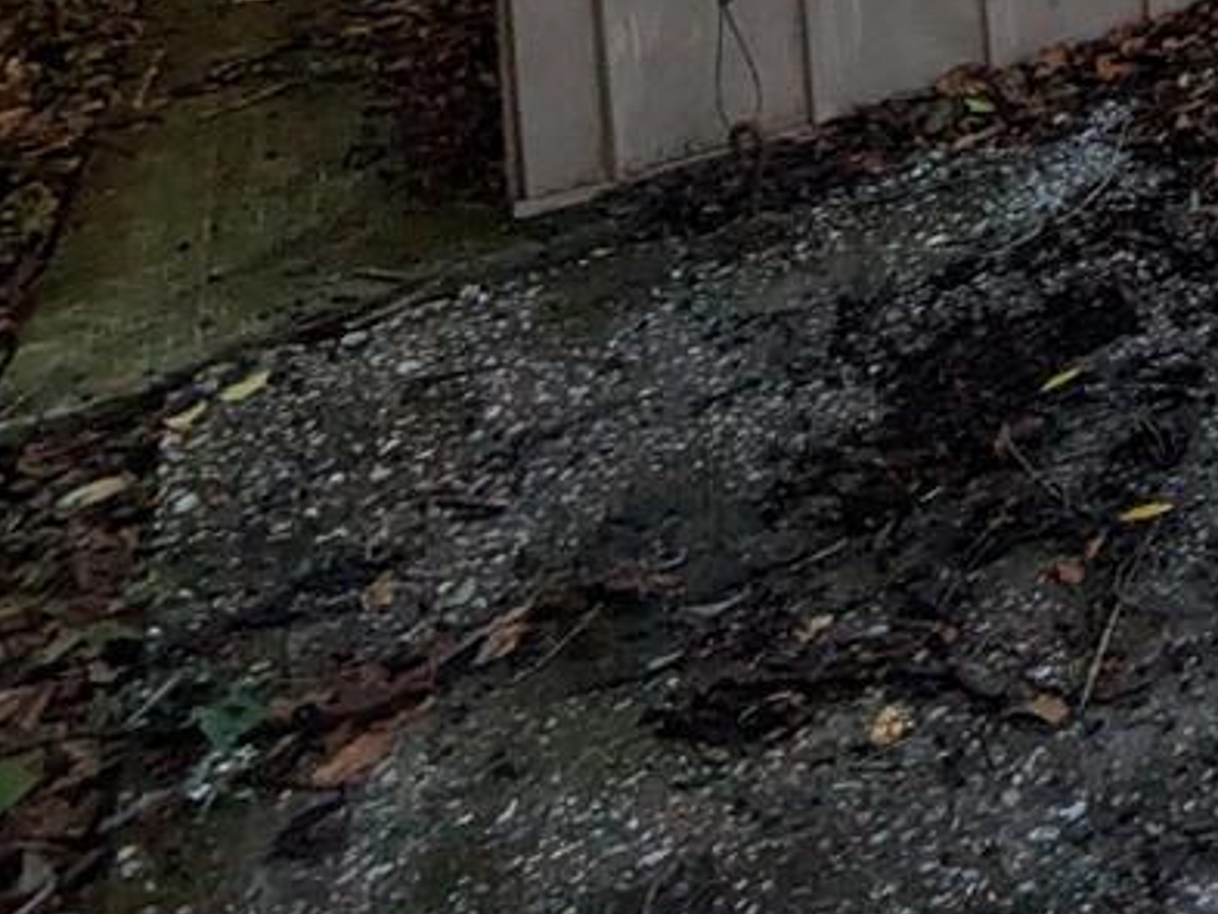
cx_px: 2372
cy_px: -657
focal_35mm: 57
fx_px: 2006
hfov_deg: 19.9
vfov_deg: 19.9
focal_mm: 1.83
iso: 50
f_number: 2.2
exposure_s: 1/908
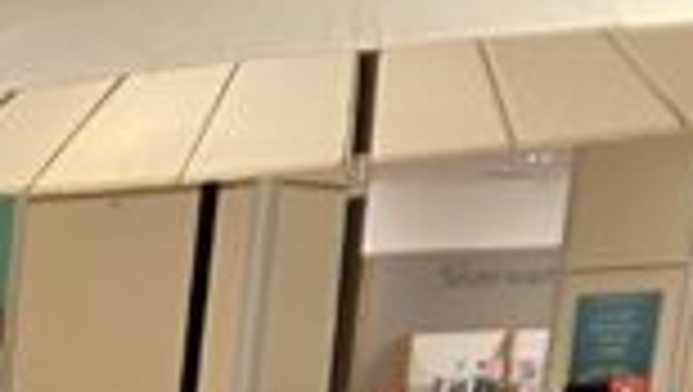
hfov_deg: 9.4
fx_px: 3385
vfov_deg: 5.6
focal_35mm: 184
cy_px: 1609
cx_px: -1318
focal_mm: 4.25
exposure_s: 1/50
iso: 80
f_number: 1.8
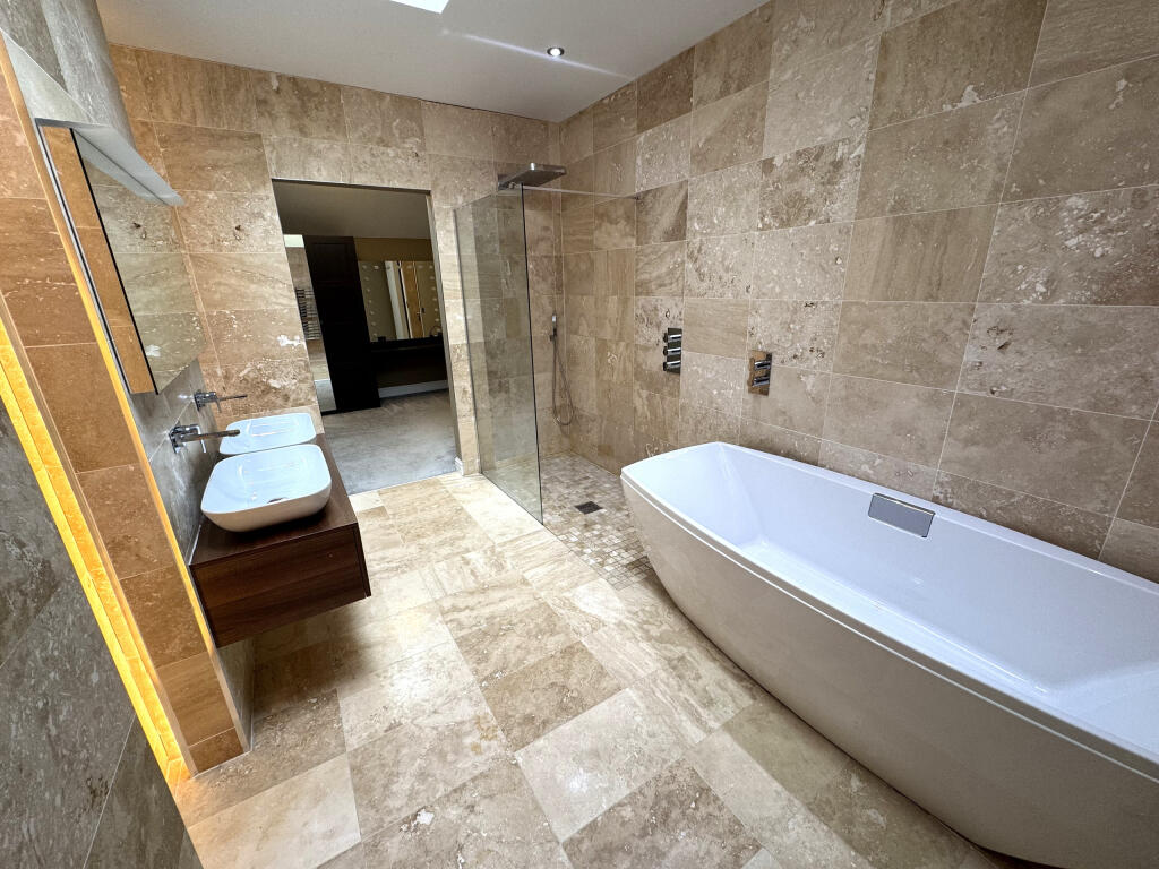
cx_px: 580
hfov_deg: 102.1
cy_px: 434
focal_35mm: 14
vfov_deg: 85.7
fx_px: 469
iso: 125
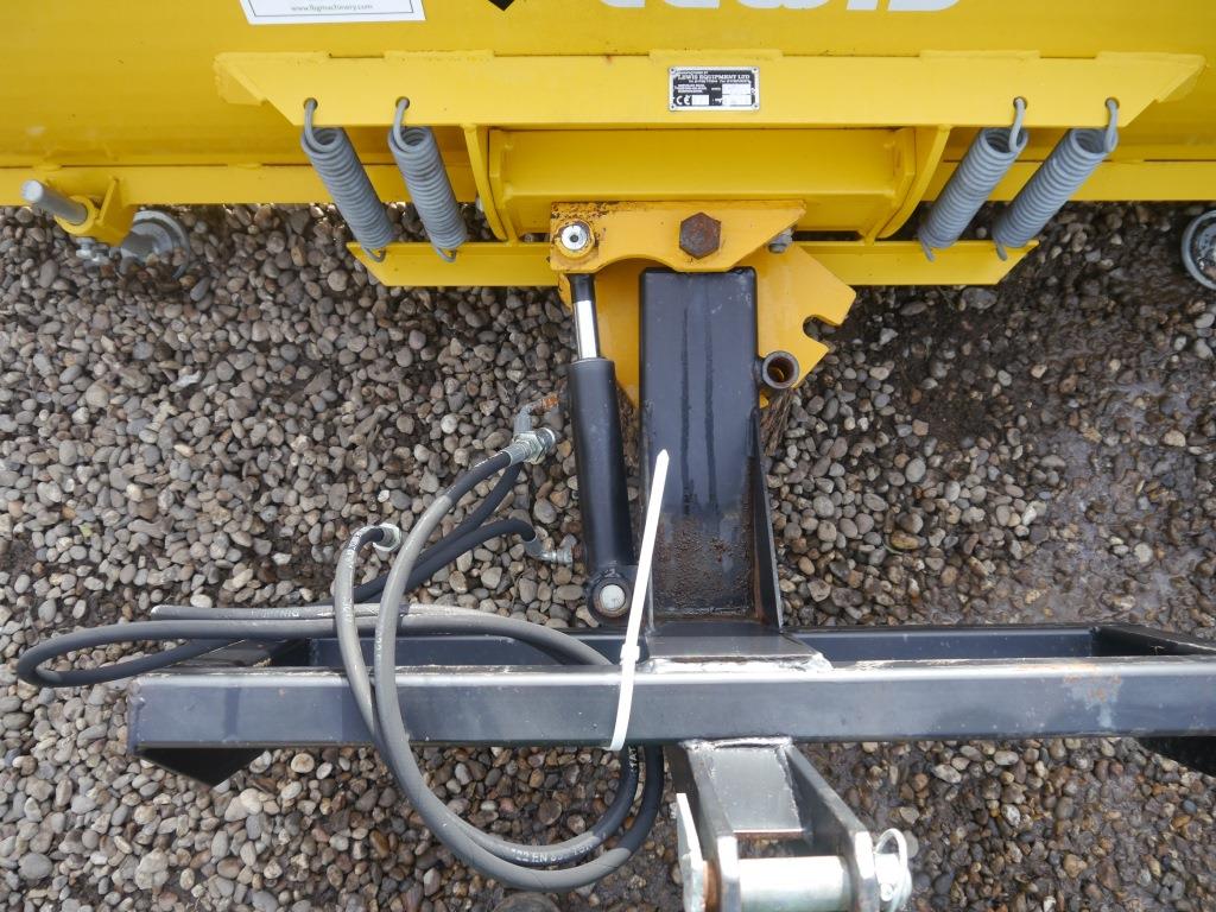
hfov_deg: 63.4
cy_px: 456
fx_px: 984
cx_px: 608
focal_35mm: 28
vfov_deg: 49.7
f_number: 4.5
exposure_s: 1/125
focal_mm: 14
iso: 160
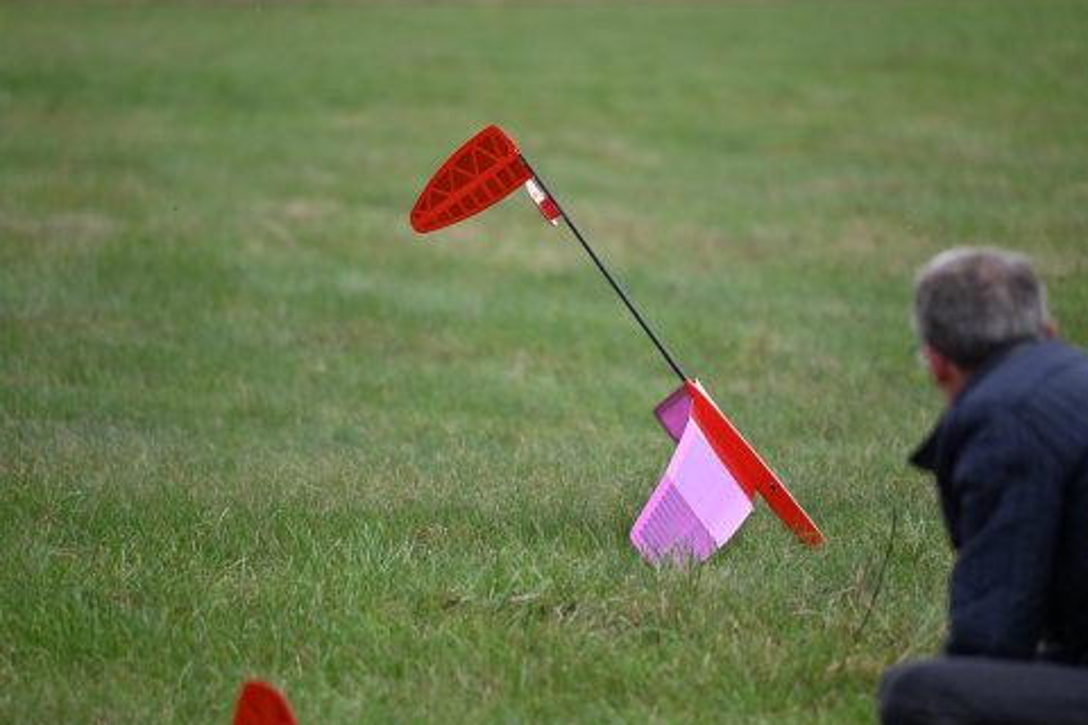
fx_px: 12511
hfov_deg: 5.0
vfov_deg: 3.3
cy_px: 369
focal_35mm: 414
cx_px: 559
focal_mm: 400
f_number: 6.3
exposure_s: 1/1000
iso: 640
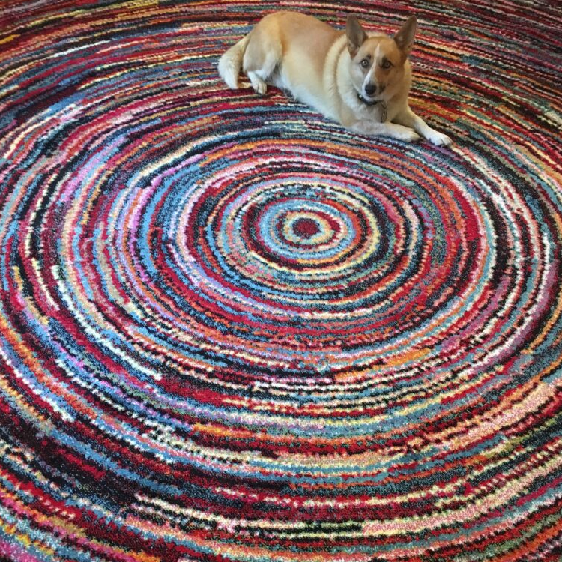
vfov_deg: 46.7
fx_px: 643
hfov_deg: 47.2
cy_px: 358
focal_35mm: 35
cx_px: 286
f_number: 2.2
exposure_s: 1/15
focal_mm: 4.15
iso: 320
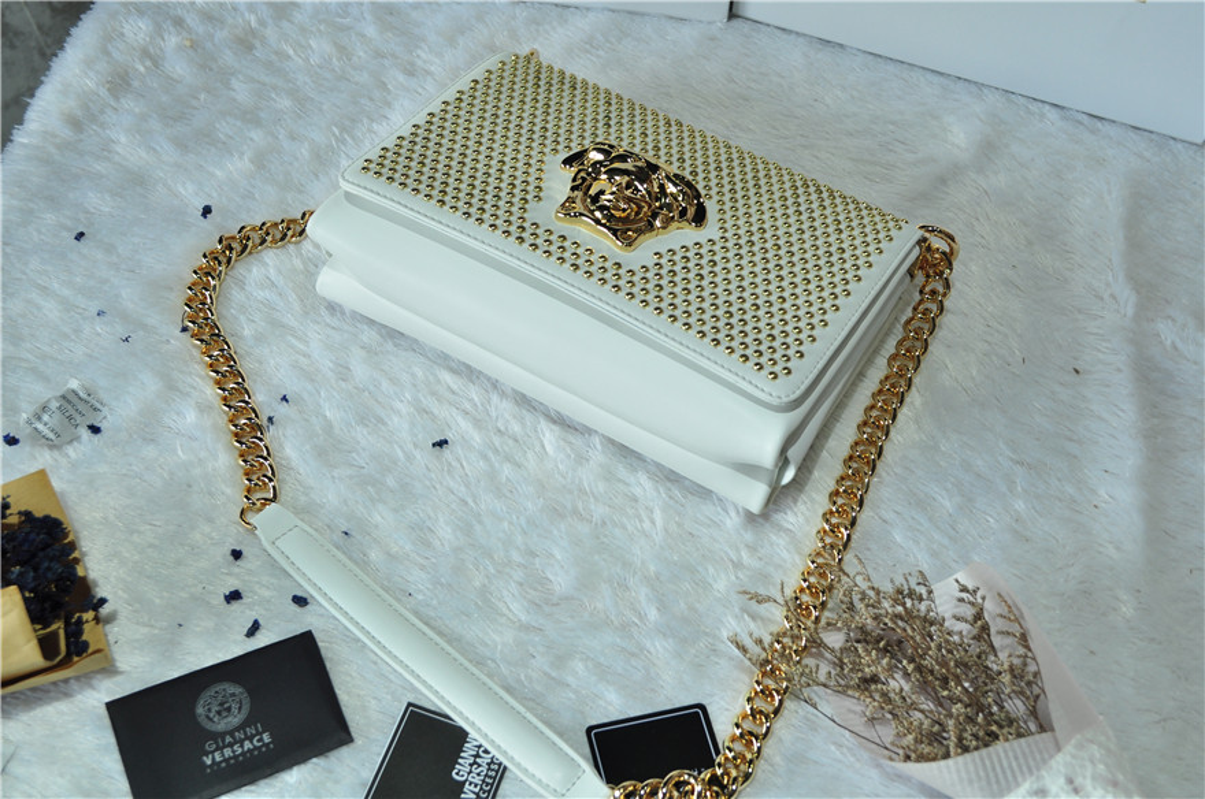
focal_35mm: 44
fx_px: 1454
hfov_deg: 45.0
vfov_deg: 30.8
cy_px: 400
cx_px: 602
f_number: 6.3
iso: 200
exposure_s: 1/40
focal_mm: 29
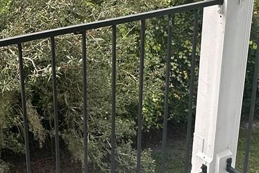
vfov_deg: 22.5
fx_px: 432
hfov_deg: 30.8
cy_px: 49
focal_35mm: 60
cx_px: -5
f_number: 2.2
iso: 40
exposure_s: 1/99
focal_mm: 2.22
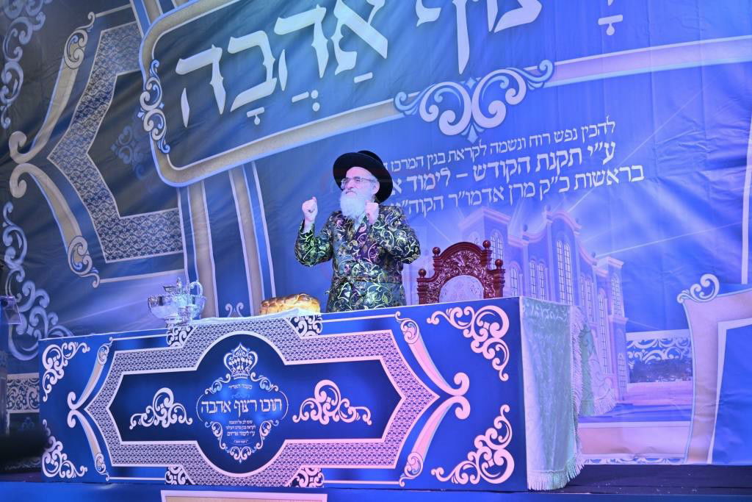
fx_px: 1045
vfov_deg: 27.0
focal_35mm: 50
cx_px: 376
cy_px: 251
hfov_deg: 39.6
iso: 640
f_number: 4
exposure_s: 1/160
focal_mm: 50
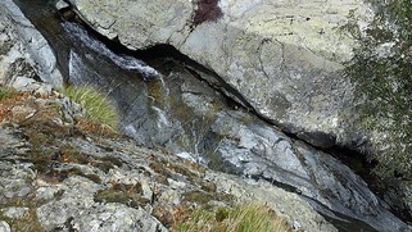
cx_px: 406
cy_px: -413
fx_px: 798
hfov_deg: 27.4
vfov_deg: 11.6
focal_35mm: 73
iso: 200
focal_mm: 14
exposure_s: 1/250
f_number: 11
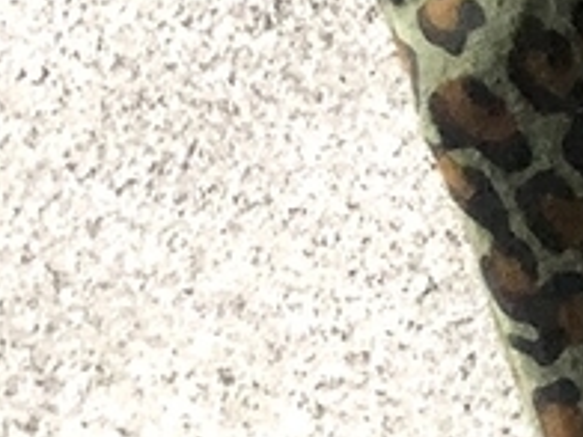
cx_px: 1080
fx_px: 2880
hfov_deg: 10.8
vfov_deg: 8.7
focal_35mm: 171
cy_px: 276
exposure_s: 1/4
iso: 100
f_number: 1.8
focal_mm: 4
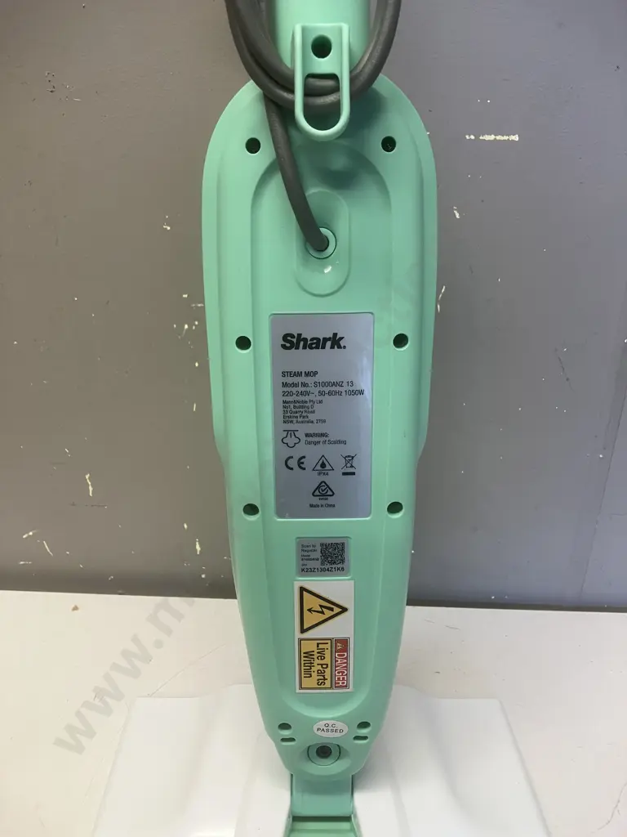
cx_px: 314
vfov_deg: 63.4
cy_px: 418
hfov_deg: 49.7
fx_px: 676
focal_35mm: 28
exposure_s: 1/50
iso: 64
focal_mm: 3.99
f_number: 1.8
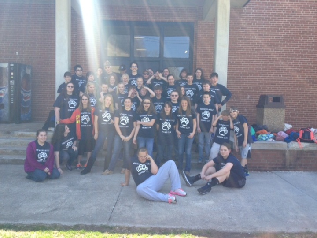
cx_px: 158
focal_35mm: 35
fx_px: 321
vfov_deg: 40.7
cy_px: 119
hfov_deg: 52.6
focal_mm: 4.28
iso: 50
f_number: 2.4
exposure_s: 1/329
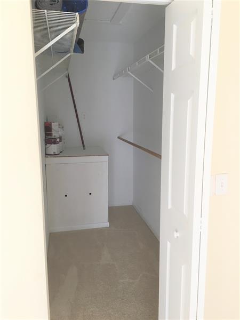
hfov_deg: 48.2
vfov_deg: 61.7
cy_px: 160
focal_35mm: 29
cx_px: 120
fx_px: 268
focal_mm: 4.15
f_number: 2.2
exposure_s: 1/40
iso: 32
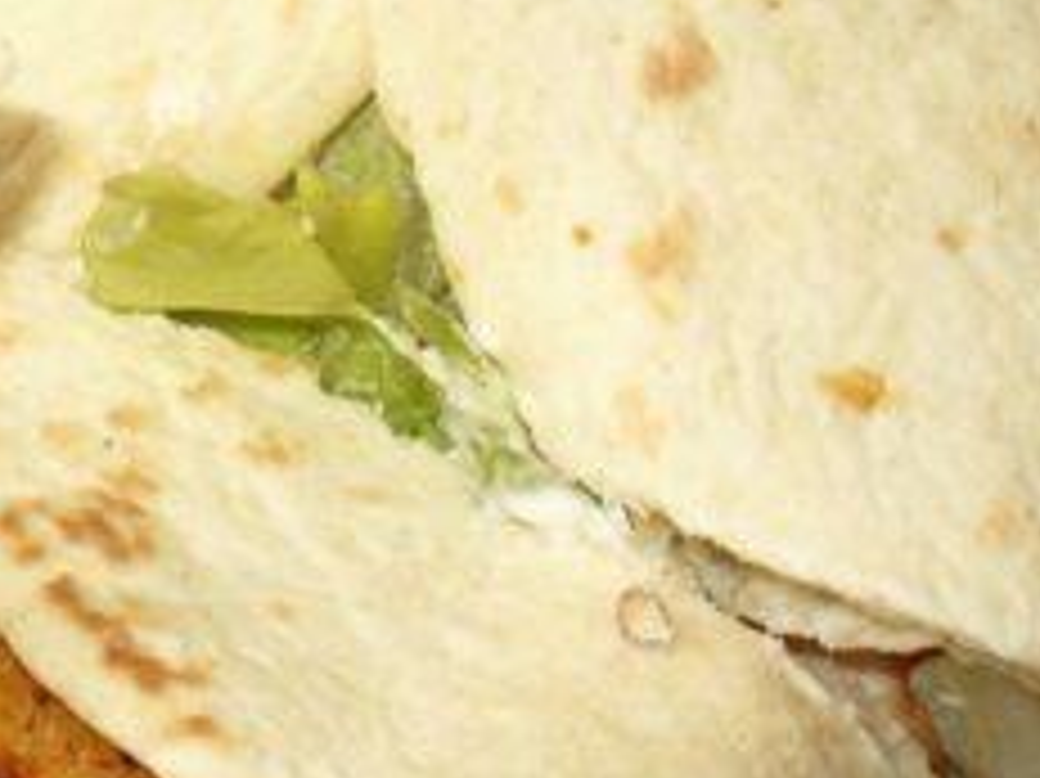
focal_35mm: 123
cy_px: -4
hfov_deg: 15.5
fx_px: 3693
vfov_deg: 11.9
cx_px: -149
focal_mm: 6.1
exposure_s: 1/30
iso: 80
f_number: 2.8
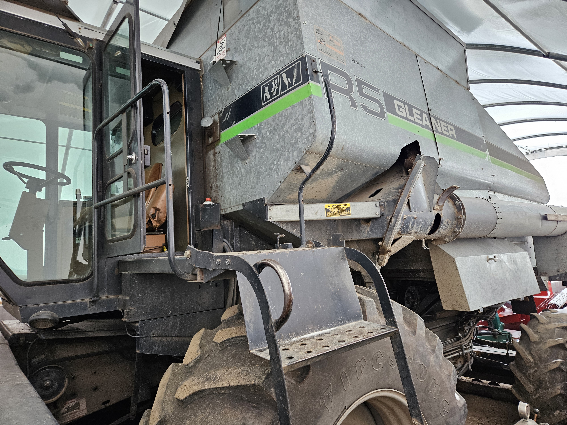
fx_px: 377
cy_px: 212
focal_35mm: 23
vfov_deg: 58.9
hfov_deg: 73.9
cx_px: 284
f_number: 1.8
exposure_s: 1/120
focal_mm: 5.4
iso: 250
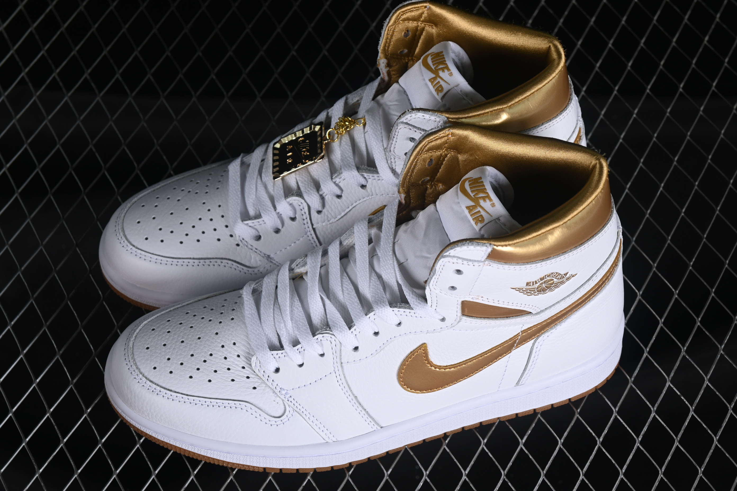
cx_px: 368
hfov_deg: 27.0
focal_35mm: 75
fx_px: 1535
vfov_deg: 18.2
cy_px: 246
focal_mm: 50
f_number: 7.1
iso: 160
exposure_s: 1/125
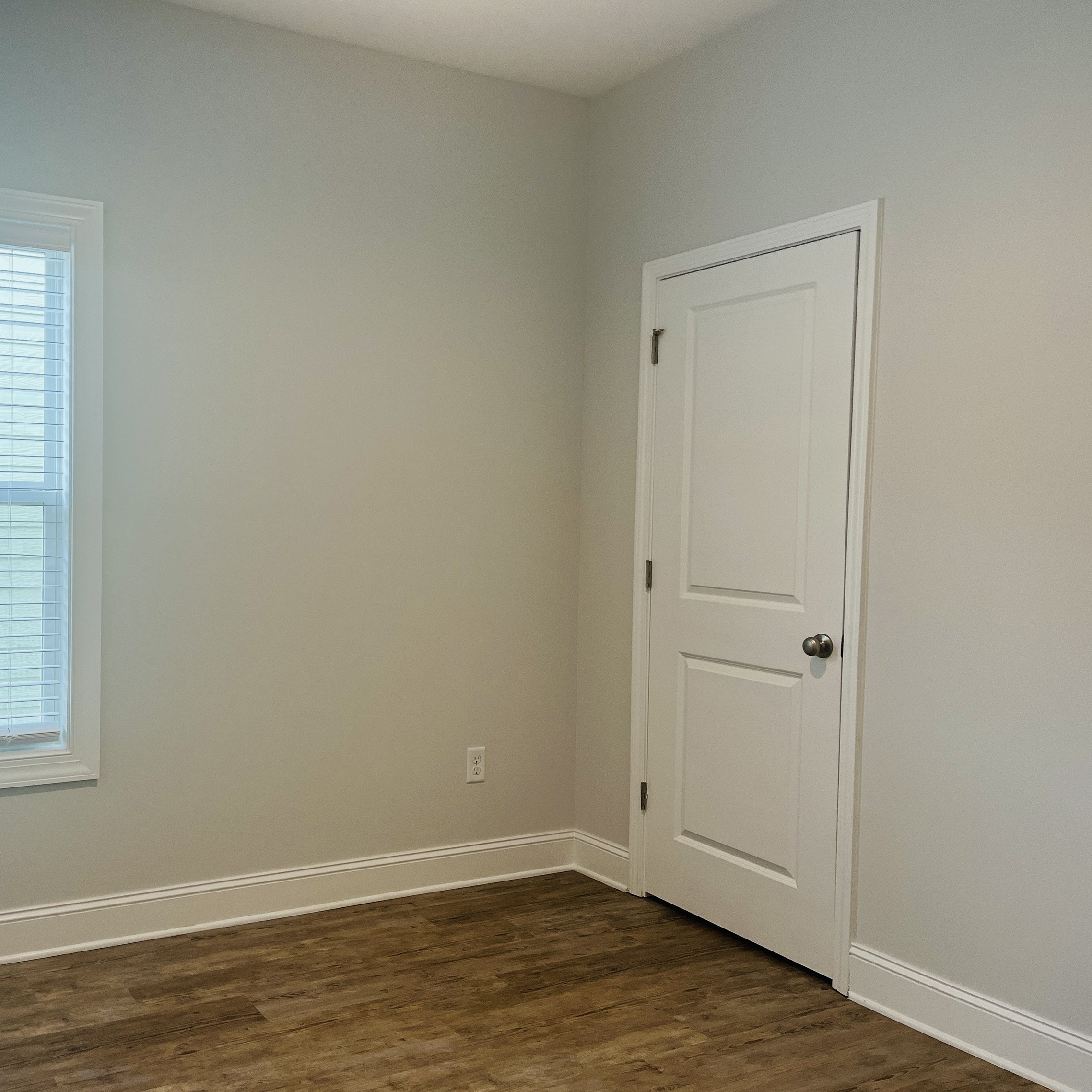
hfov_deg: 51.6
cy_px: 545
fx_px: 1106
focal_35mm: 31
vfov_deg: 52.5
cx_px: 364
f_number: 1.6
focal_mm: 5.1
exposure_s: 1/120
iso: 80
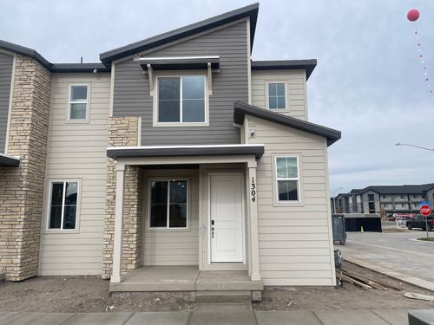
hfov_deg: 69.4
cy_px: 162
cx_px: 217
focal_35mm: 25
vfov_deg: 54.9
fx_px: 313
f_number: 1.6
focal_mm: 5.1
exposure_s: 1/2786
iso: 32
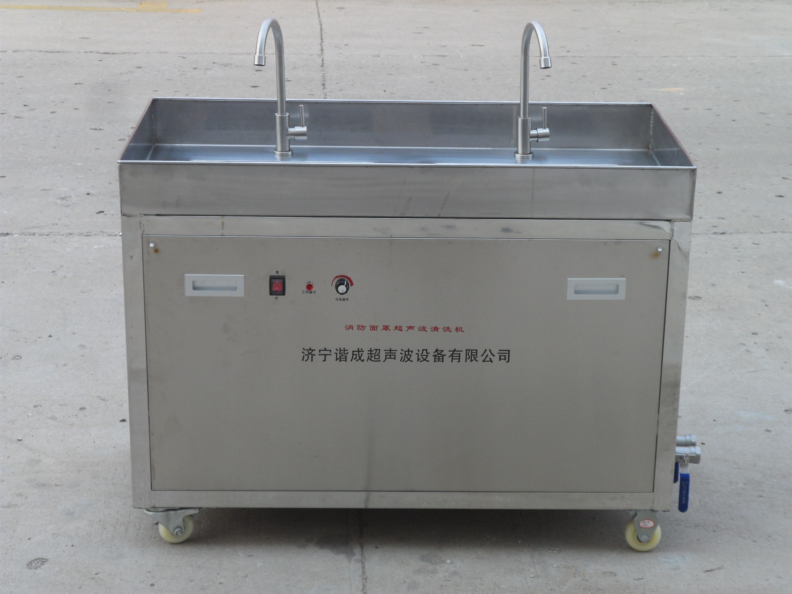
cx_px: 396
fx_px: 1693
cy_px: 297
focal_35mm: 74
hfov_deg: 26.3
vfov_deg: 19.9
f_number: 3.9
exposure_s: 1/60
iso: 100
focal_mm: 13.2
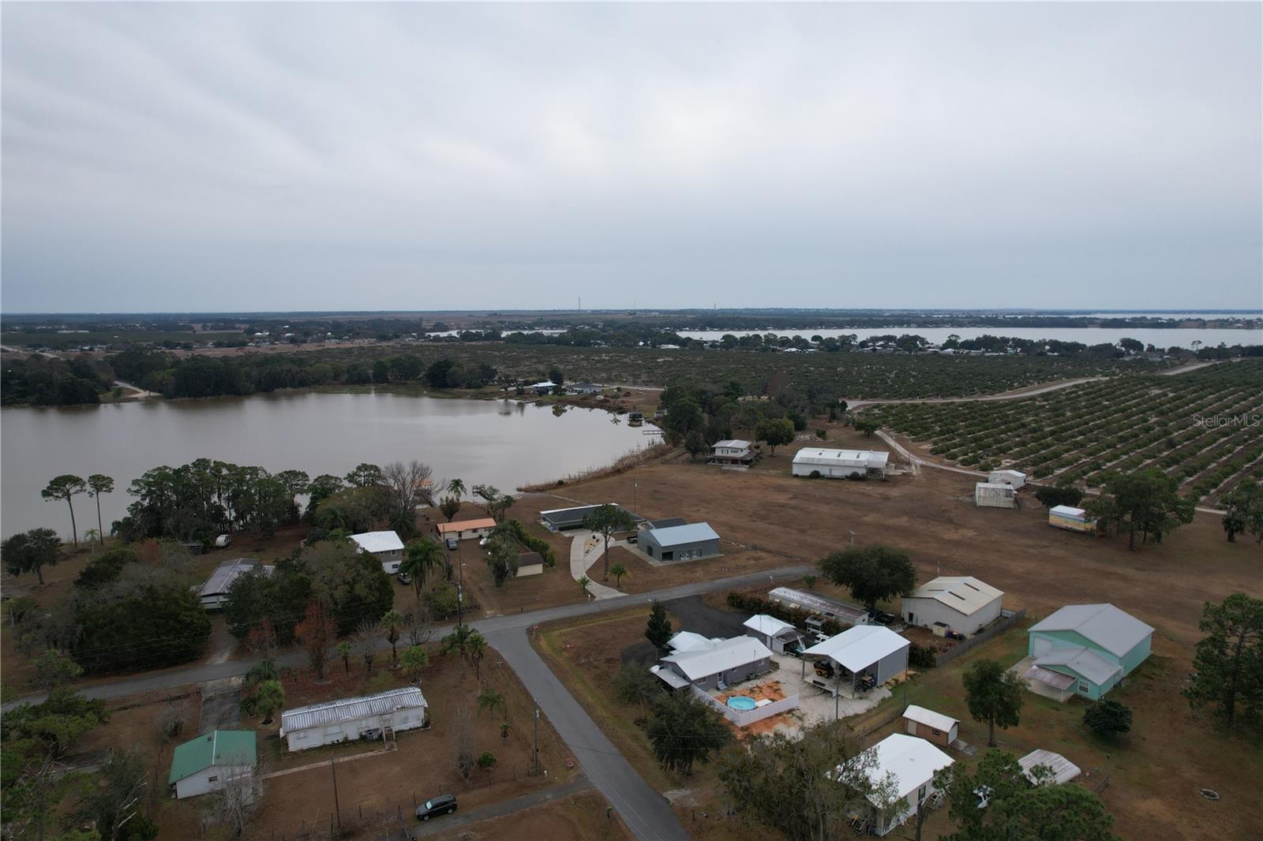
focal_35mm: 22
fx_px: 772
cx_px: 632
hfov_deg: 78.6
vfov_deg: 57.2
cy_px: 420
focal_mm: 8.38
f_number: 2.8
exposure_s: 1/1000
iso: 110
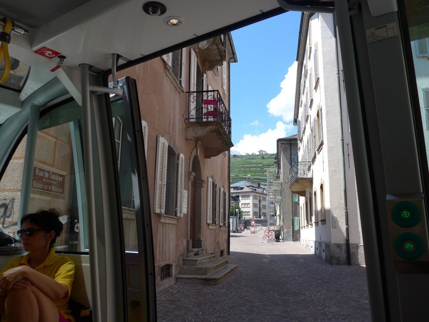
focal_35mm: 29
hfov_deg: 61.7
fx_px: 359
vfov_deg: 48.2
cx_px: 214
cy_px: 161
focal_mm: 6
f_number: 2.8
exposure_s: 1/1000
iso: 80
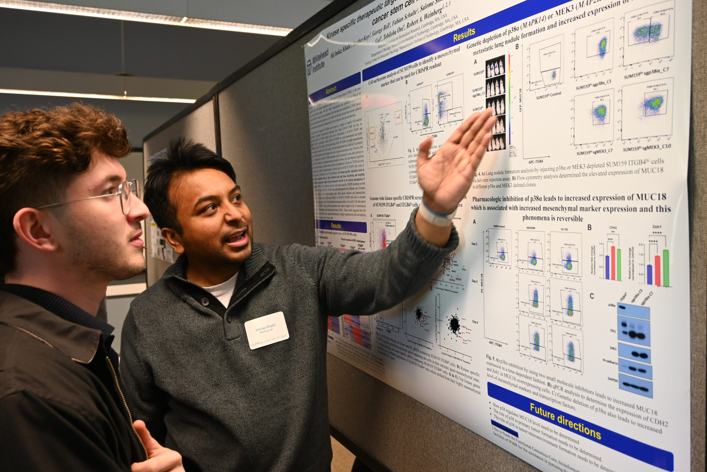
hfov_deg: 59.5
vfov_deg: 41.7
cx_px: 354
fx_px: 619
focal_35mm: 32
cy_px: 236
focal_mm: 21
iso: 560
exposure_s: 1/30
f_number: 4
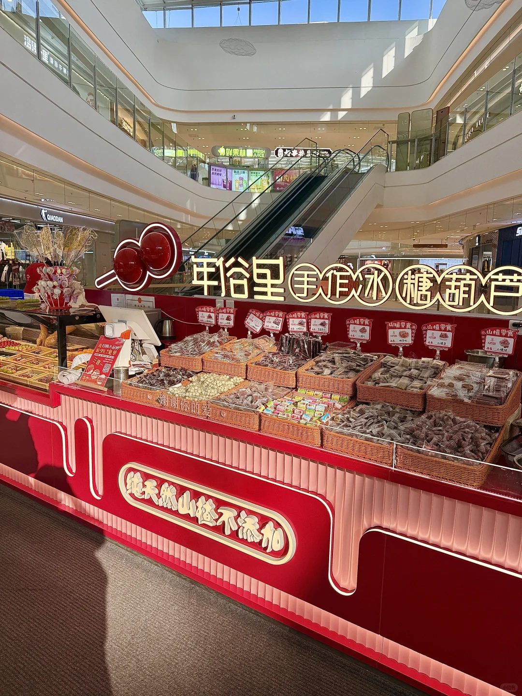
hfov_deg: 56.8
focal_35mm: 24
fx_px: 483
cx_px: 261
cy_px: 348
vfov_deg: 71.6
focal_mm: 6.76
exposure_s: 1/671
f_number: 1.78
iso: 100
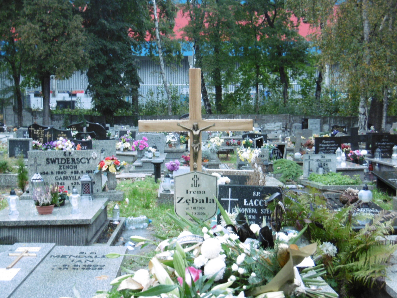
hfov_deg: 37.5
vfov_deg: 28.6
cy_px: 149
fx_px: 585
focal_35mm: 51
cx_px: 198
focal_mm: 9.2
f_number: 4
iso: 320
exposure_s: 1/60
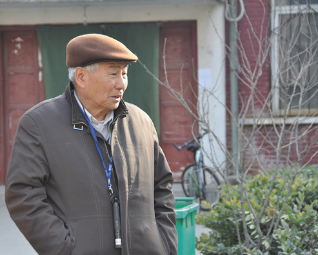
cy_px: 128
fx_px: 1449
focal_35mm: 154
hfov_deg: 12.5
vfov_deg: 10.0
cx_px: 135
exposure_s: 1/100
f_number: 7.1
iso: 200
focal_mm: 90
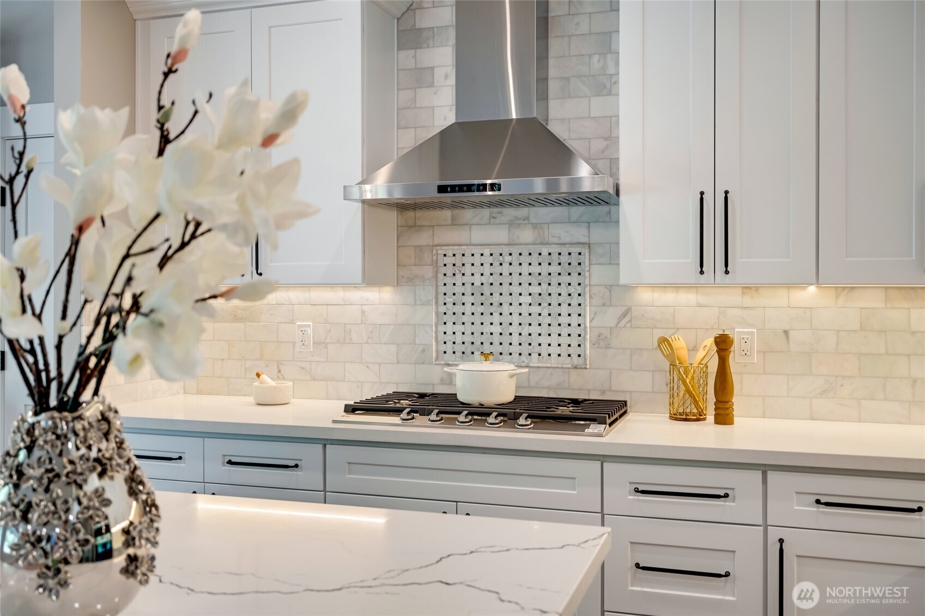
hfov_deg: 55.1
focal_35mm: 34
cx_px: 462
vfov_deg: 38.3
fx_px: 886
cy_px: 308
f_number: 4
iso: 400
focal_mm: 34.5
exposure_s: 1/1600
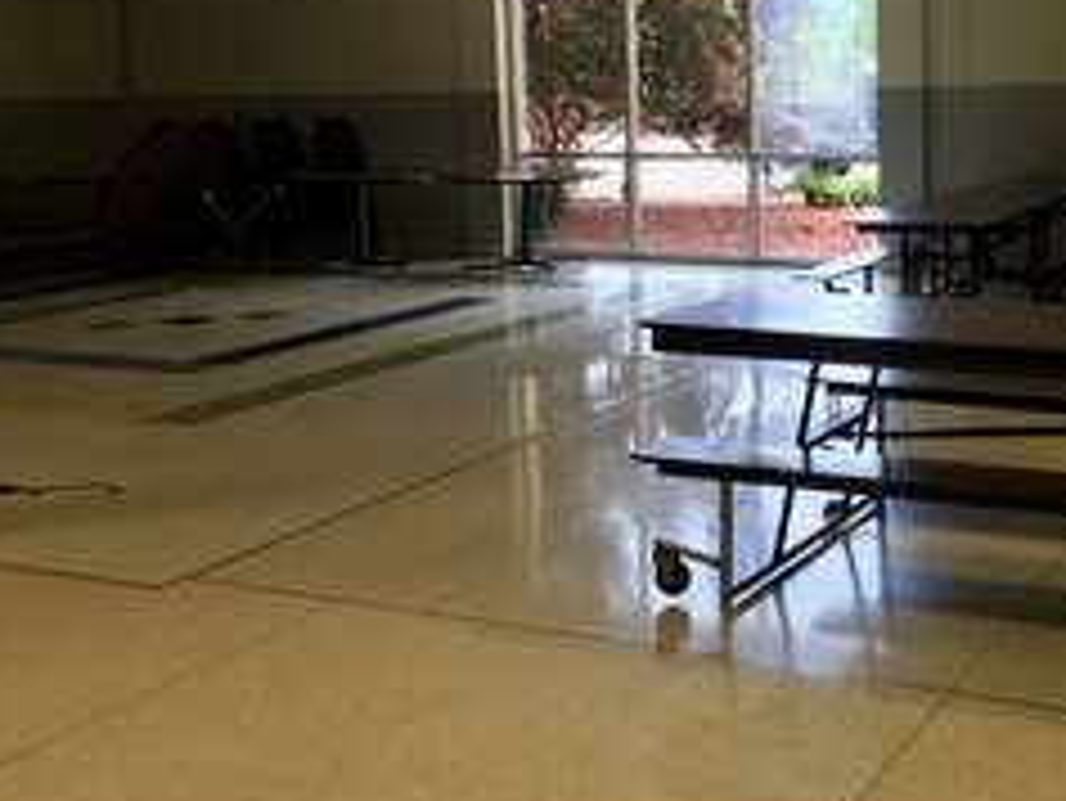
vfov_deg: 29.4
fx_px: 1510
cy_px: 248
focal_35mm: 49
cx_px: 774
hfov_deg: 38.1
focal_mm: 4.15
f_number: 2.2
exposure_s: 1/30
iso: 25
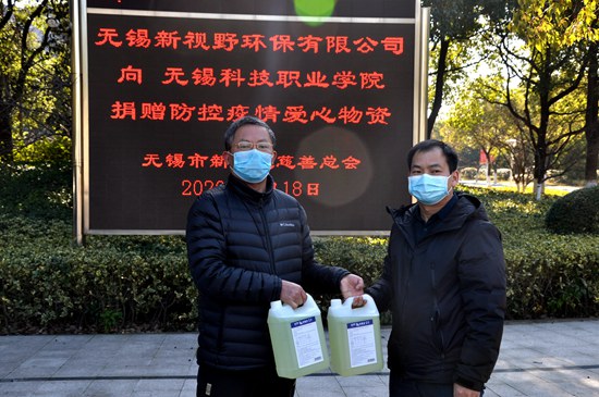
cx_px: 300
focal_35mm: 52
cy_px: 198
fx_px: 872
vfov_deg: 25.7
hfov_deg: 37.9
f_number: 7.1
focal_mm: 35
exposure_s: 1/200
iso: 200
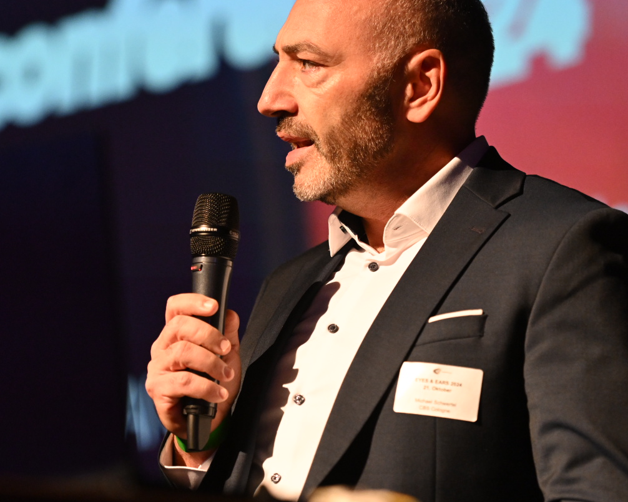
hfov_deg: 9.5
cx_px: 286
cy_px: 261
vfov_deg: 7.6
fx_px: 3792
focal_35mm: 204
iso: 4500
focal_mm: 135
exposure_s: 1/200
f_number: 2.8
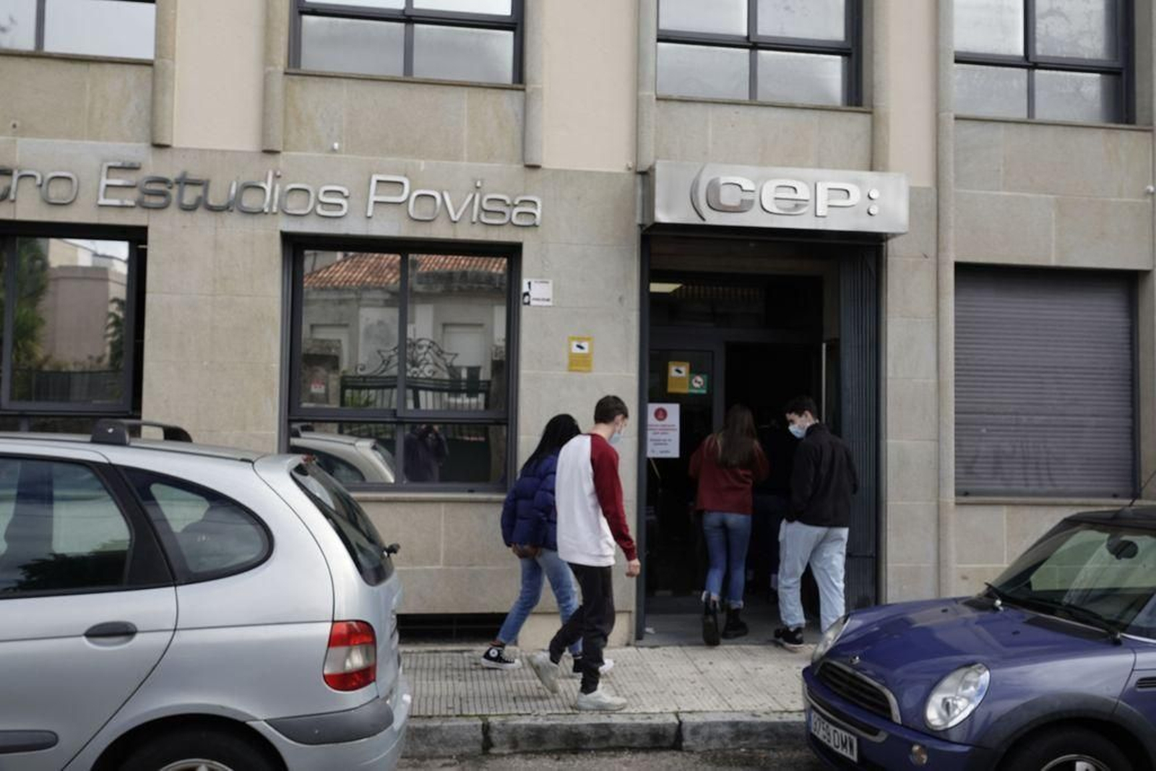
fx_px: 963
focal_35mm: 30
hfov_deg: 61.9
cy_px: 386
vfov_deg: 43.6
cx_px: 578
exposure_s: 1/400
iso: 100
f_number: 4
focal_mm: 11.03
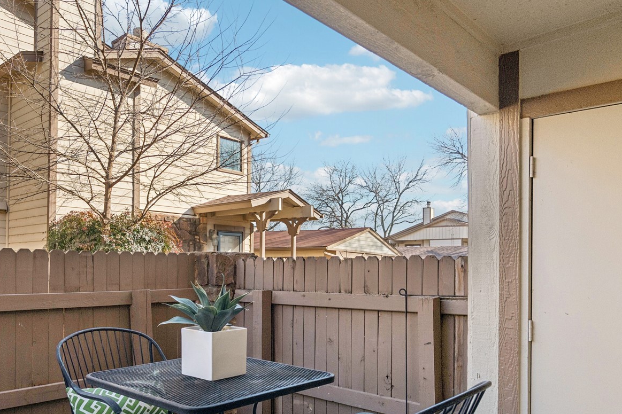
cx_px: 289
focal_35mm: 28
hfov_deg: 65.4
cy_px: 286
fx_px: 484
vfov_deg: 45.5
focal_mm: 16
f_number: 4
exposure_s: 1/1600
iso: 800
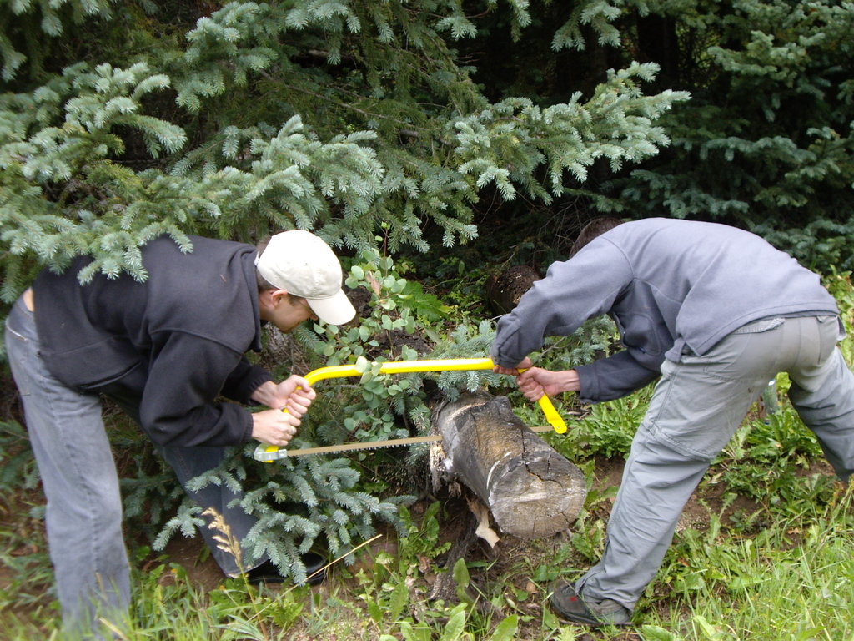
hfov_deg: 34.9
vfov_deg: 26.6
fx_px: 1357
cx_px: 427
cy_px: 320
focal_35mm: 55
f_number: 3.3
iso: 100
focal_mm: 9
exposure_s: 1/125
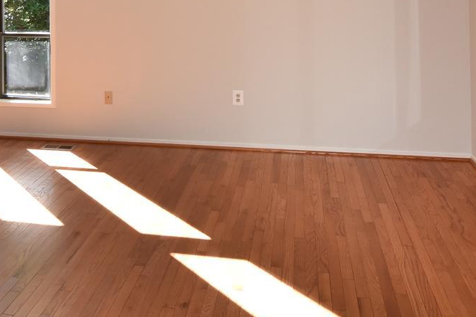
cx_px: 129
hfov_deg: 39.4
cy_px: -47
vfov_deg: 25.2
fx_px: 648
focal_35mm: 49
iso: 1250
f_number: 9
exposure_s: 1/125
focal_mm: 16
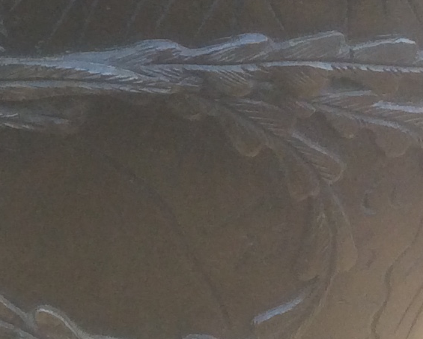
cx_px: -163
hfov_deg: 12.9
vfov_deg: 10.7
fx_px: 1790
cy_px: 36
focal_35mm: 143
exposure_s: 1/100
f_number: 2.4
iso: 40
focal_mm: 3.3
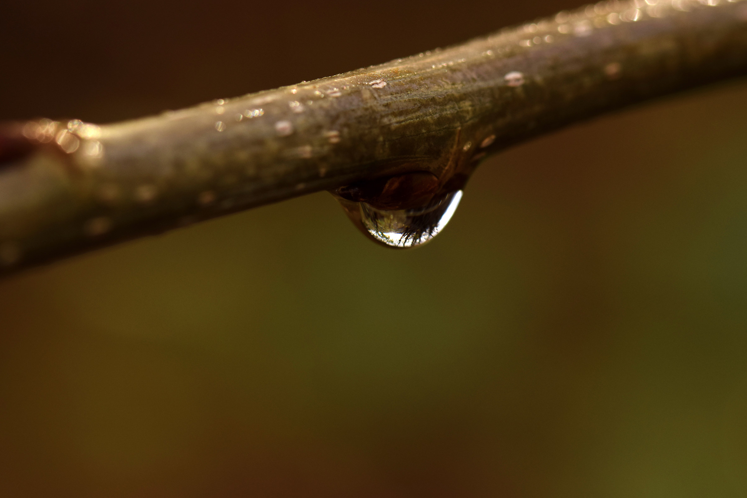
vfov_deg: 8.7
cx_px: 375
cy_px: 250
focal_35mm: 159
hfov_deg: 13.0
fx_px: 3289
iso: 250
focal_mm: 105
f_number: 10
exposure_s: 1/320
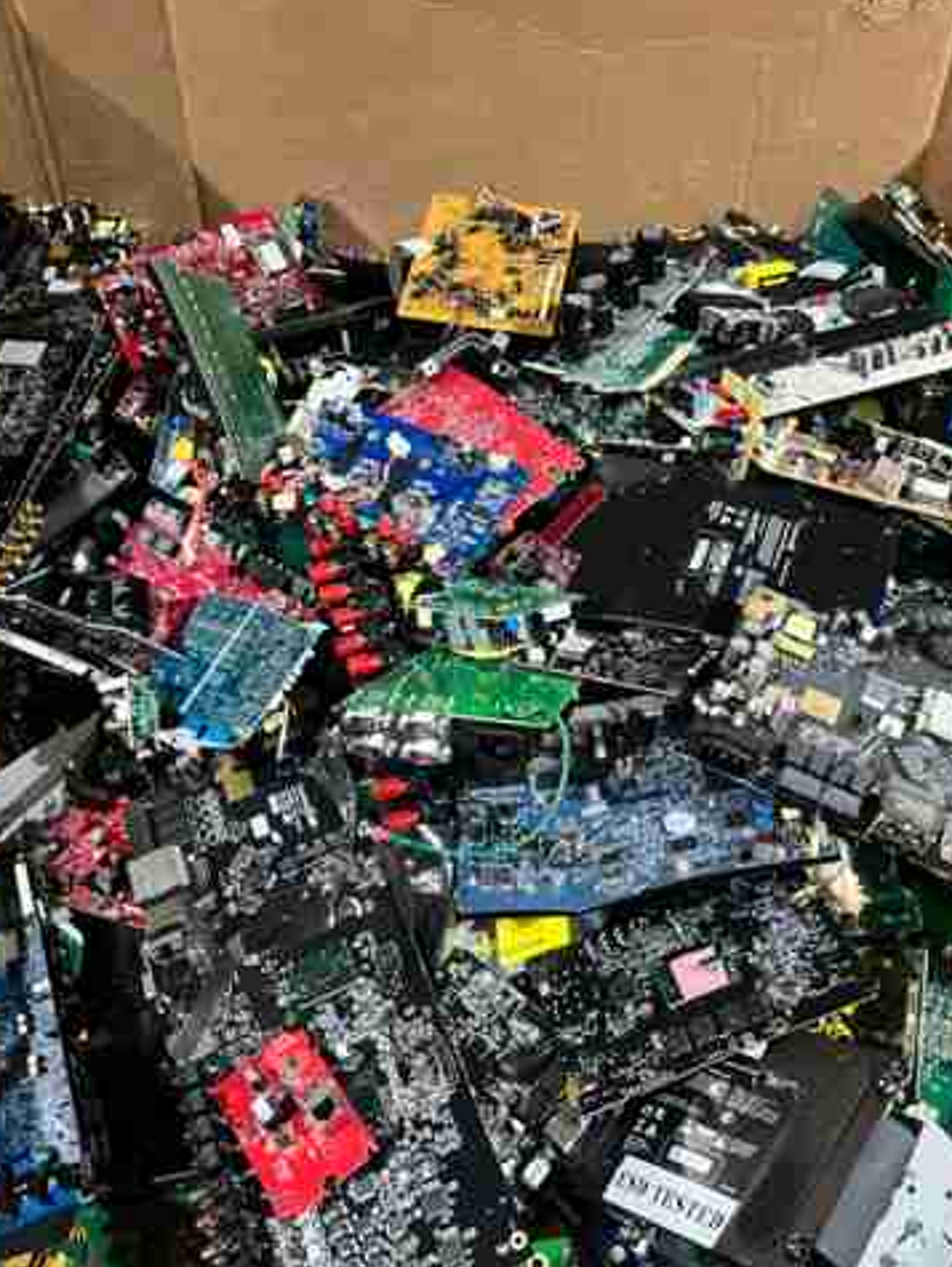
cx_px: 475
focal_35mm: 35
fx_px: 1282
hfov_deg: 40.7
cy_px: 629
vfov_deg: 52.6
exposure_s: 1/30
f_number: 1.6
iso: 500
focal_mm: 5.1
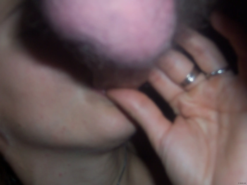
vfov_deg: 24.4
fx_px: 428
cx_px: 124
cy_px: 92
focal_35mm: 60
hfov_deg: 32.2
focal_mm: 10
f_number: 4
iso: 140
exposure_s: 1/90
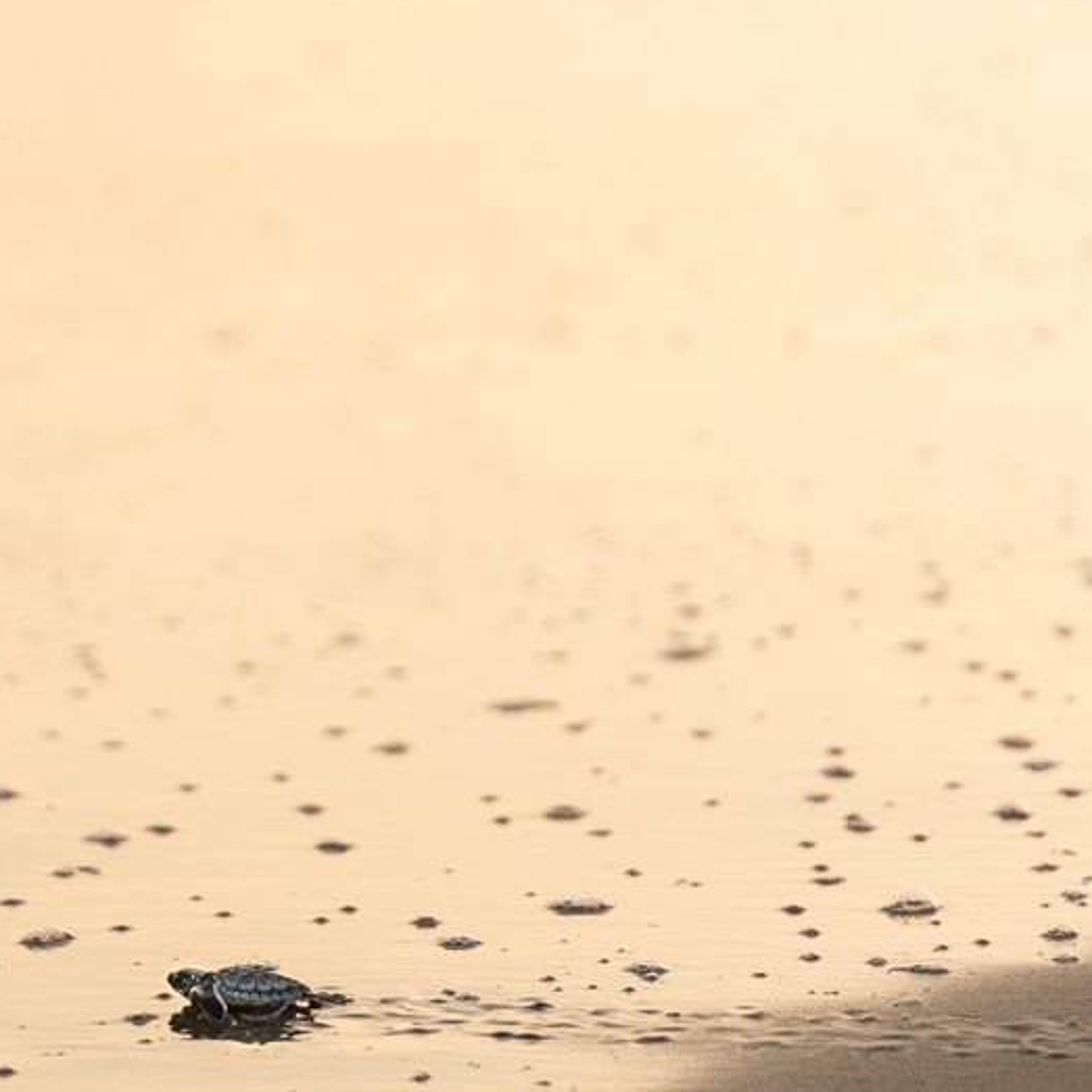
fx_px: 11885
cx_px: 113
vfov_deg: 5.3
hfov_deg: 5.3
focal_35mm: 333
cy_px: 586
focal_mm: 200
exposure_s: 1/400
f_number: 2.8
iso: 200
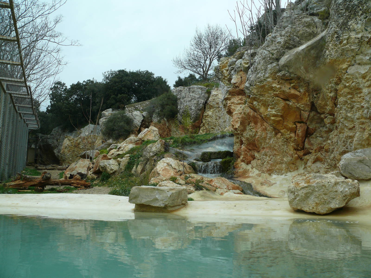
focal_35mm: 35
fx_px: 375
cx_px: 186
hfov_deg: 52.6
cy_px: 139
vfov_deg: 40.7
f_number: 3.6
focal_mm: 7.4
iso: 100
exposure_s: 1/100
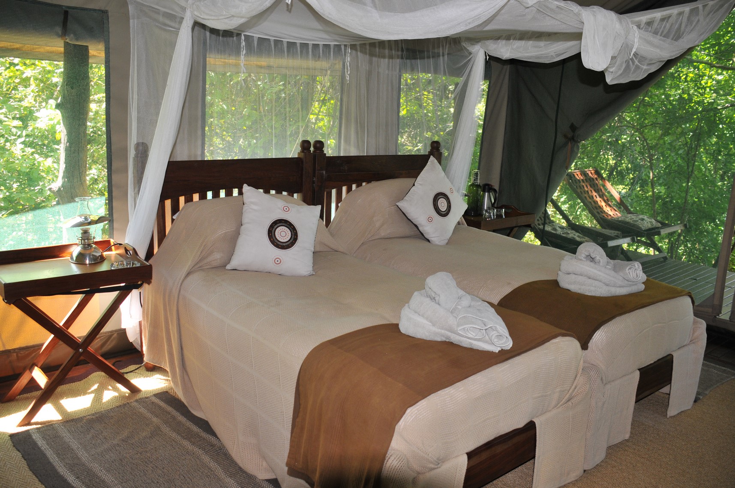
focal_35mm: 32
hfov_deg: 59.6
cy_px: 244
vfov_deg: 41.6
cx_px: 368
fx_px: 642
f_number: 4
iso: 400
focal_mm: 21
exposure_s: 1/100
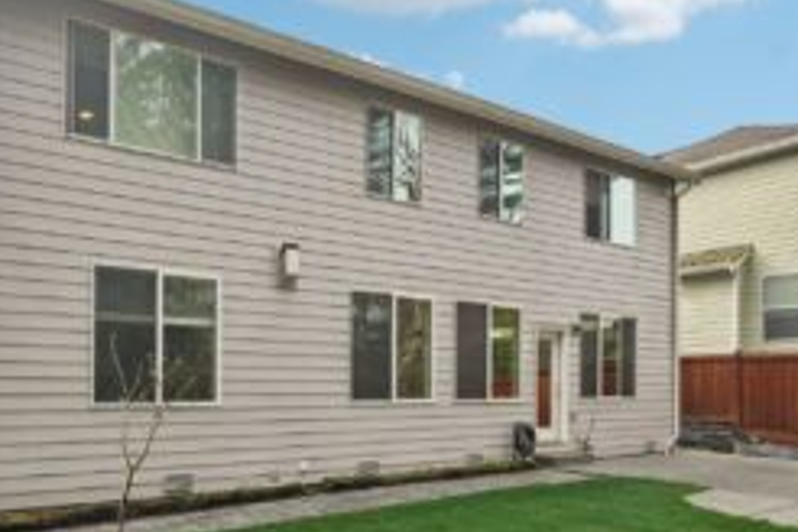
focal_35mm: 26
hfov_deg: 65.1
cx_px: 198
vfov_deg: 49.3
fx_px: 576
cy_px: 219
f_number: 8
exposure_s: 1/1600
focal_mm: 16
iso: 1600
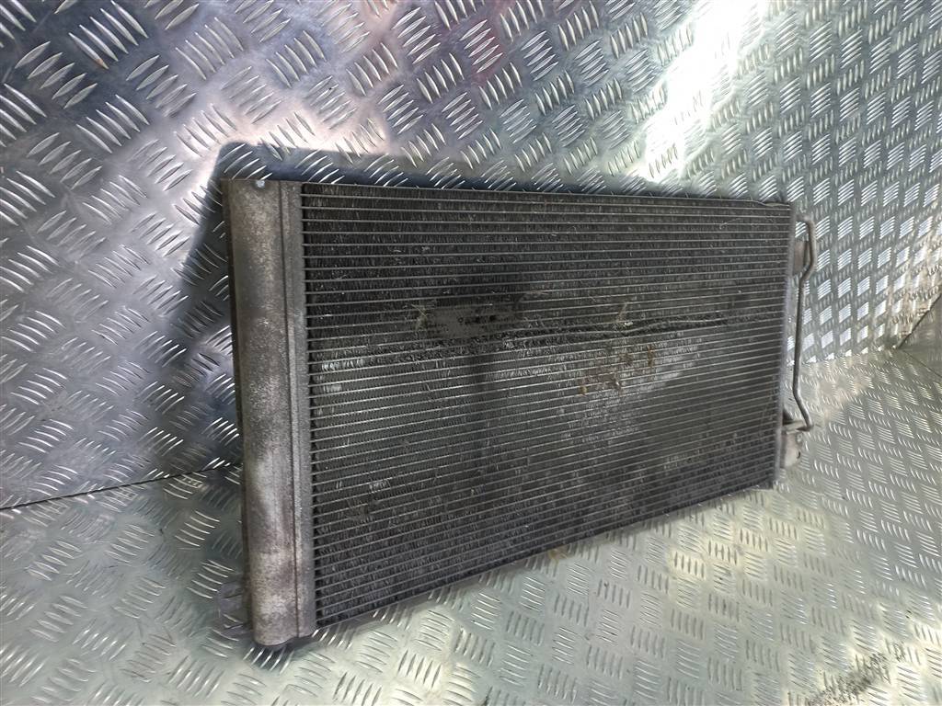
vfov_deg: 54.9
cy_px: 353
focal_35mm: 25
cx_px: 471
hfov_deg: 69.4
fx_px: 680
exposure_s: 1/60
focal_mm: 4.6
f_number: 1.8
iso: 50
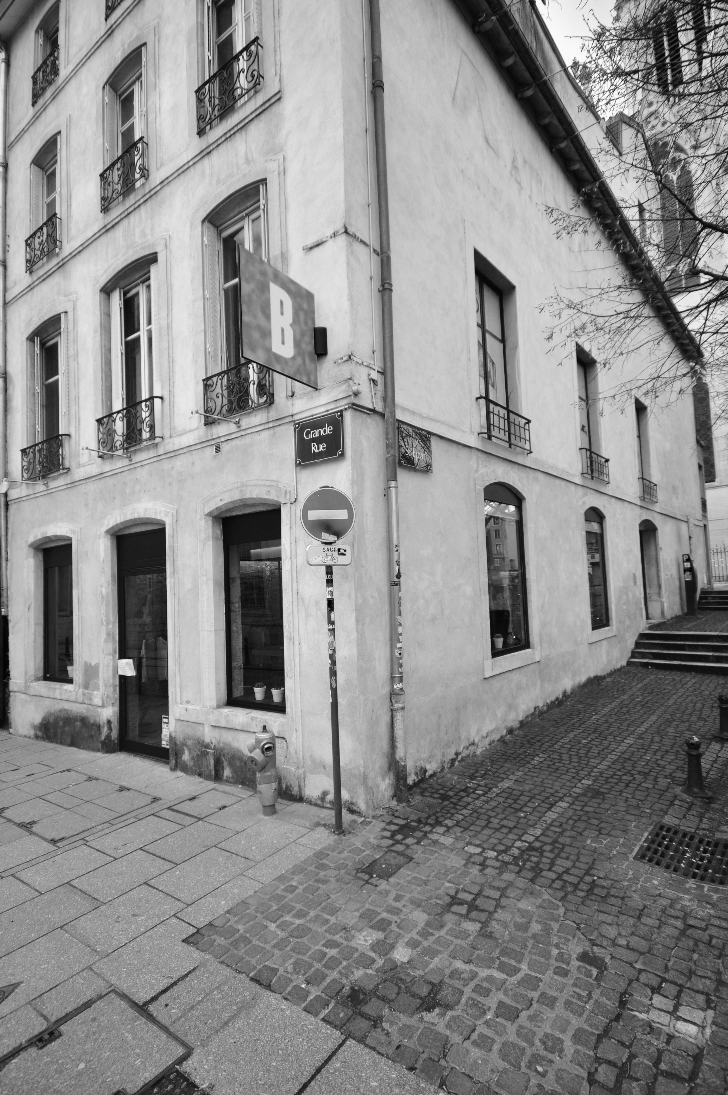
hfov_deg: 69.5
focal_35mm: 17
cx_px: 364
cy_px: 548
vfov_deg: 92.5
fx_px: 525
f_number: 6.3
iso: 200
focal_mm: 11.5
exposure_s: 1/200
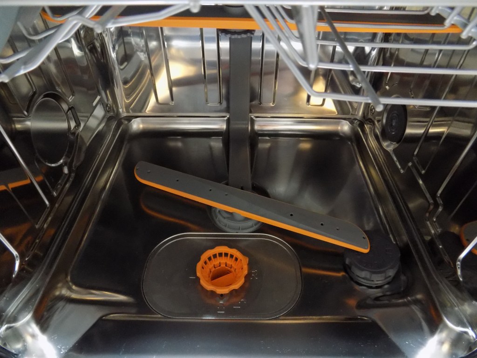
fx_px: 317
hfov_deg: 73.9
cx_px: 238
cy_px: 179
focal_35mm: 23
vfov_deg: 58.9
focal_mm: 4
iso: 400
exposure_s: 1/8
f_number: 3.1
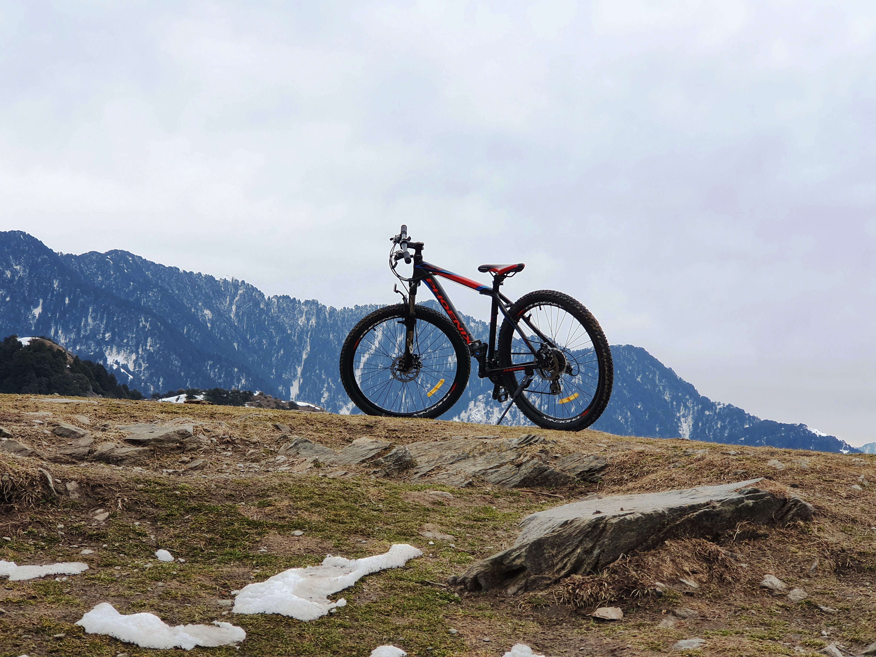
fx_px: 1316
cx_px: 438
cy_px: 328
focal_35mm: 52
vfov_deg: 28.0
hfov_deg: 36.8
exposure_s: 1/1140
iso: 50
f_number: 2.4
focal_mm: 6
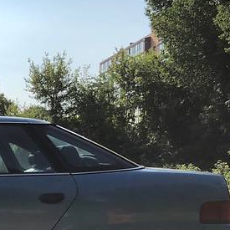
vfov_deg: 23.5
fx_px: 541
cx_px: -85
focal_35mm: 72
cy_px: 192
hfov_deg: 21.3
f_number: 1.8
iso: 20
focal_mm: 4
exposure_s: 1/2825
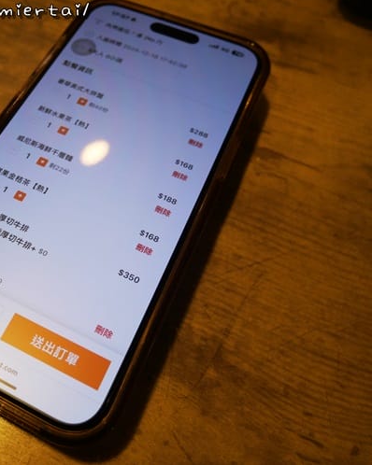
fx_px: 468
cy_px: 232
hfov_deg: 41.3
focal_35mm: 34
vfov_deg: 52.9
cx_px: 71
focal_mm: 13
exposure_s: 1/60
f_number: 3.5
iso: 500
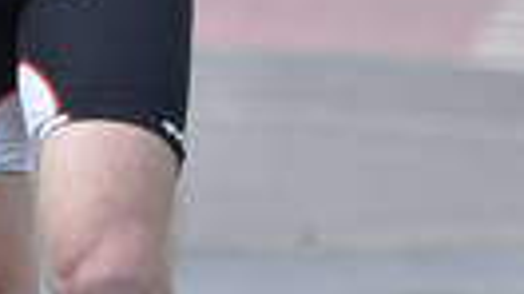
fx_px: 21116
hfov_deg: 1.4
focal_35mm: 1521
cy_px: -475
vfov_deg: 0.8
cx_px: -246
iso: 400
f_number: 6.3
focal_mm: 300
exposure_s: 1/1600
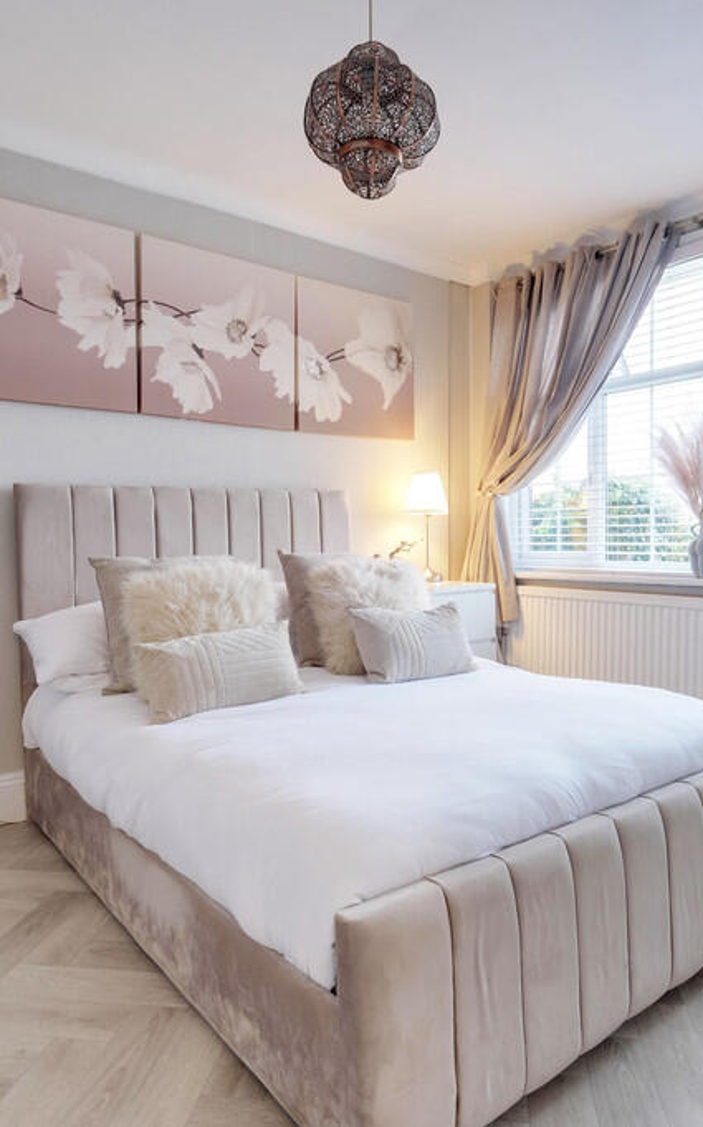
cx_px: 384
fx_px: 706
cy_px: 564
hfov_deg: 52.9
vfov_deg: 77.2
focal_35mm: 23
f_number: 9
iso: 400
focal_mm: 10
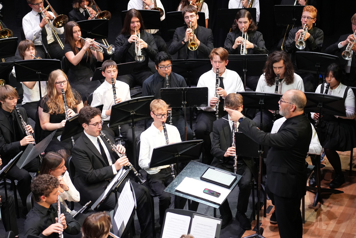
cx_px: 178
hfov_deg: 20.4
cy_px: 119
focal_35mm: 100
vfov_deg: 13.7
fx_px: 989
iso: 3200
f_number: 6.3
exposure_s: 1/80
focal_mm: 100
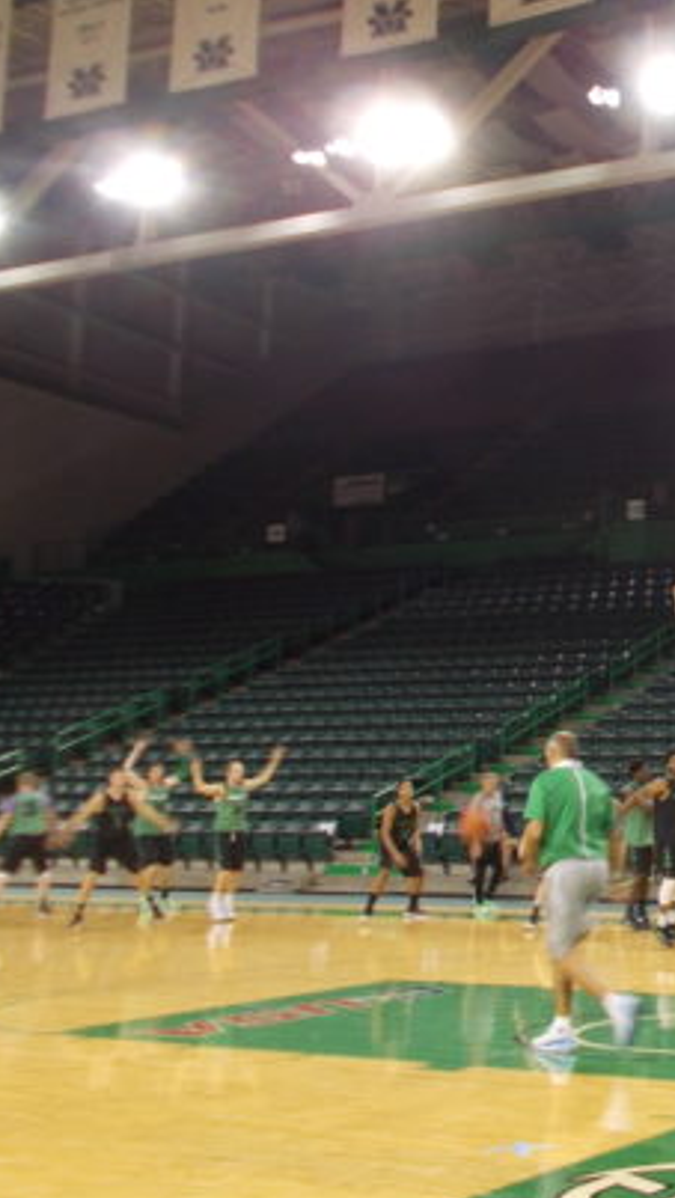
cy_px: 449
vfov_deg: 38.2
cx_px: 871
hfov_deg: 20.4
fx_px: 1716
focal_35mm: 54
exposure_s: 1/25
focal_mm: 4.6
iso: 100
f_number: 3.2
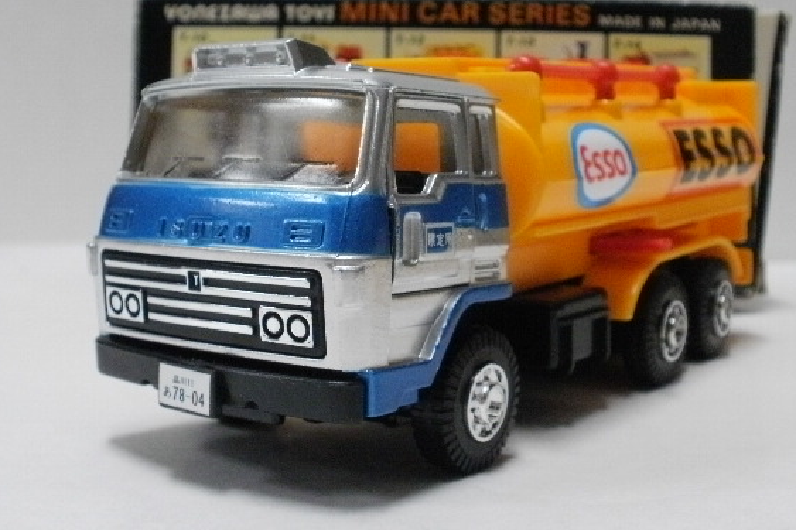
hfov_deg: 38.2
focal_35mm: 52
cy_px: 225
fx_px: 1149
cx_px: 426
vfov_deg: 25.9
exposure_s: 1/20
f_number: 4
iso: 400
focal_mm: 7.7
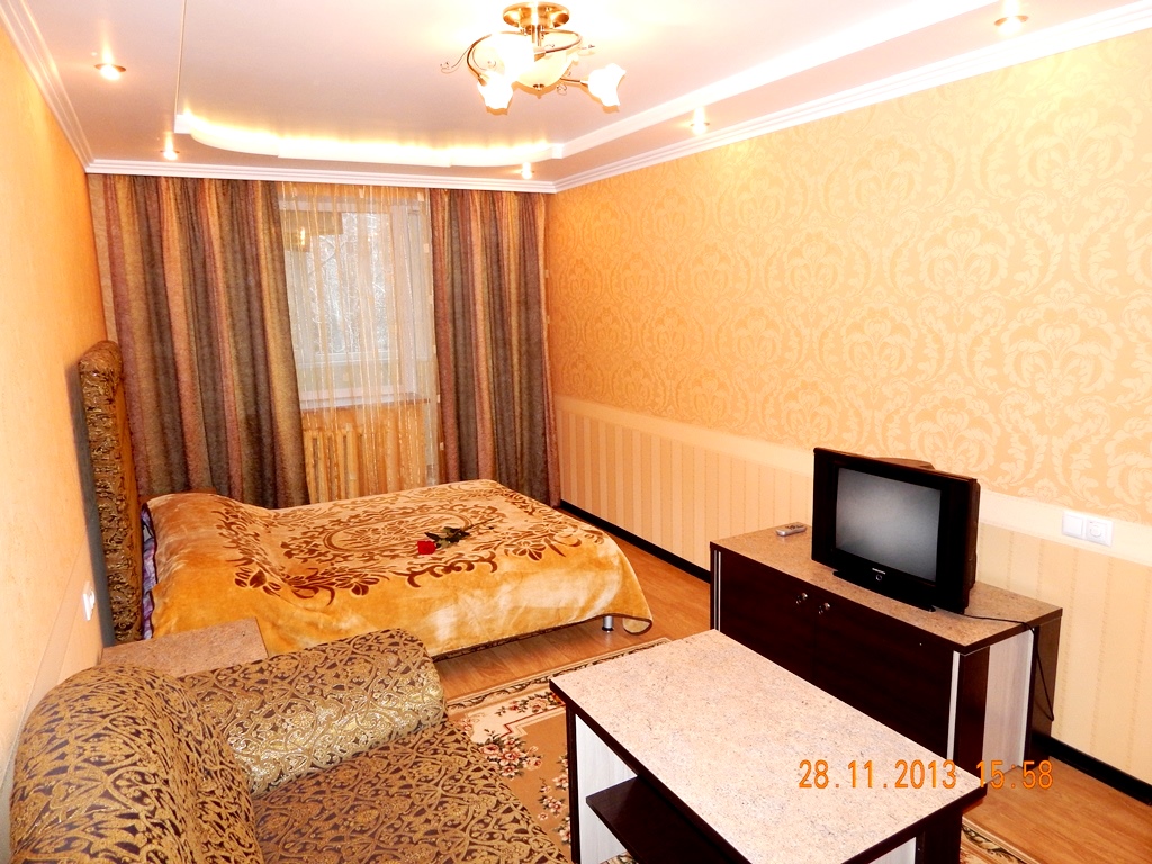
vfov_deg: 58.9
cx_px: 576
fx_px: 765
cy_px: 432
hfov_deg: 73.9
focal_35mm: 23
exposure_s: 1/30
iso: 200
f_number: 3
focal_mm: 4.1
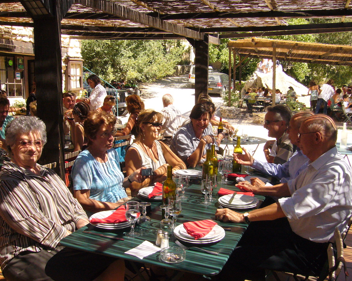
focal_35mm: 37
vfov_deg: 40.2
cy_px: 140
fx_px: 386
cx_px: 181
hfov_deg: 49.1
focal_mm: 5.8
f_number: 5.6
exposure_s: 1/250
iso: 200
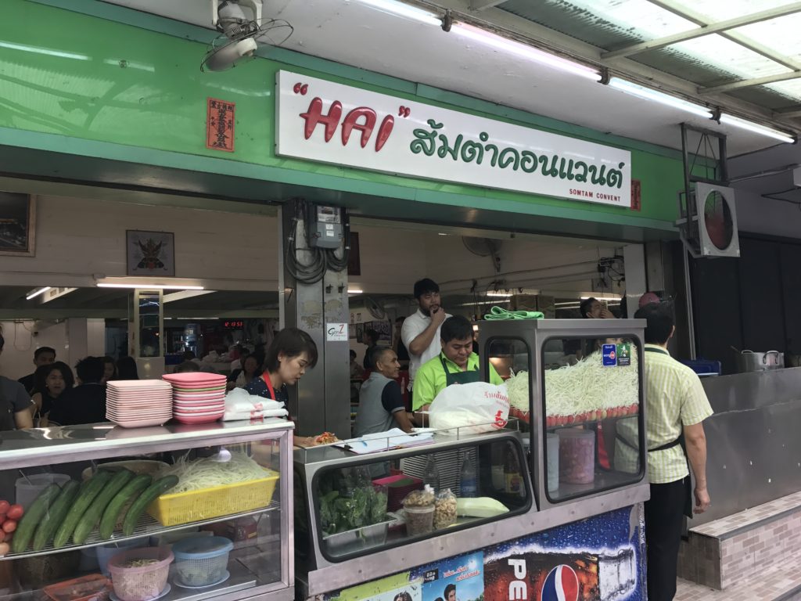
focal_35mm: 28
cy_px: 300
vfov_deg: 49.7
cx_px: 400
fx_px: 648
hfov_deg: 63.4
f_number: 1.8
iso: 25
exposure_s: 1/100
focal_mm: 3.99
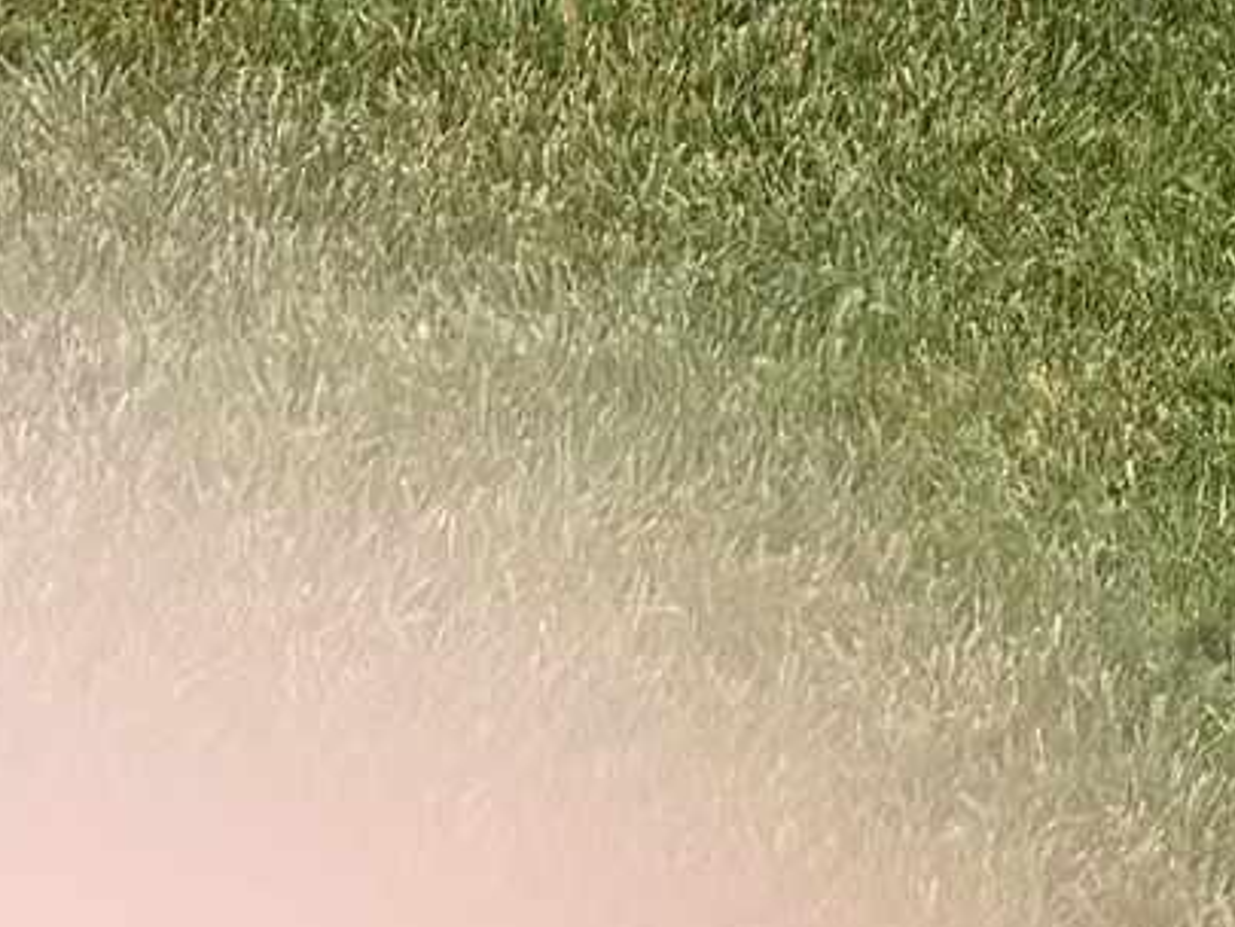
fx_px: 6495
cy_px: -2028
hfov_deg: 10.2
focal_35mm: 182
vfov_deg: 7.1
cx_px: 2321
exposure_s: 1/589
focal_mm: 6.76
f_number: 1.78
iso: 80
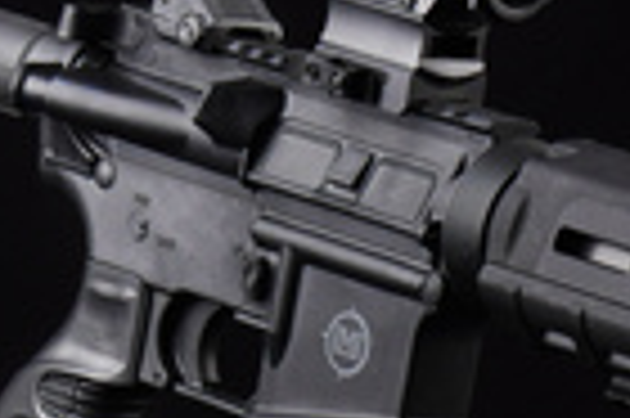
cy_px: 294
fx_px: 6537
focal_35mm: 374
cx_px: 536
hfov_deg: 5.5
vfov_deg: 3.7
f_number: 14
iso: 200
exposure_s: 1/200
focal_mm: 70
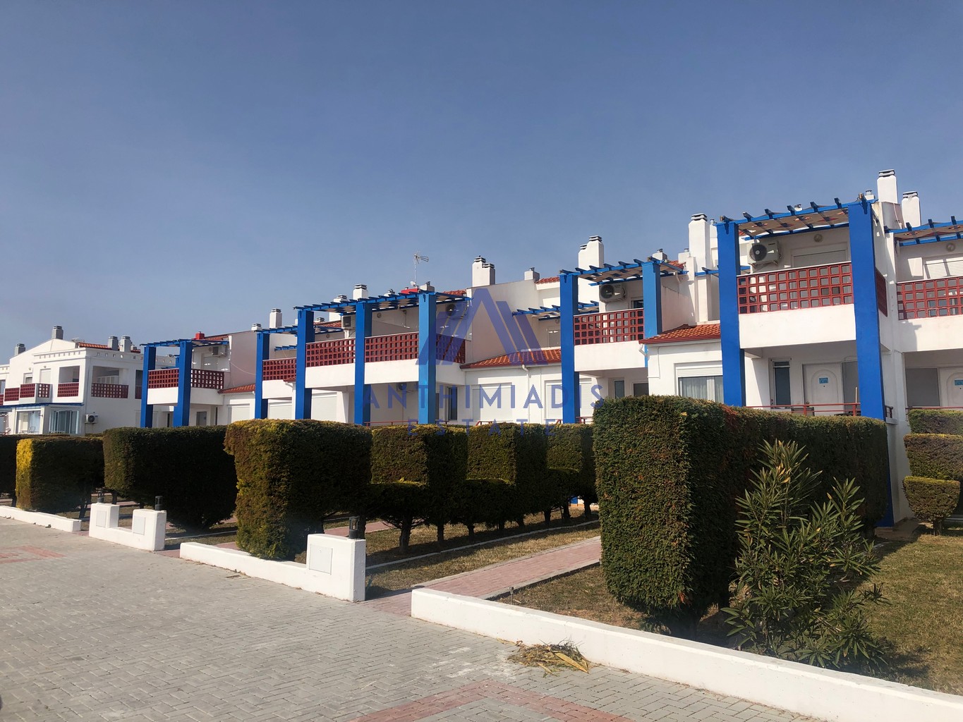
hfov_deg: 63.4
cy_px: 361
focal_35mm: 28
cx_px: 482
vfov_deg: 49.8
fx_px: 779
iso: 20
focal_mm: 4
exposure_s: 1/3690
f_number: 1.8
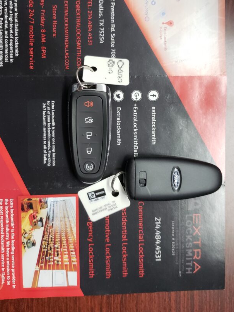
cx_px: 97
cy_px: 124
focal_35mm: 33
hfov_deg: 42.8
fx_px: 298
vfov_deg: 54.9
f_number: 1.5
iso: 250
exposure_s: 1/60
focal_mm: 4.3
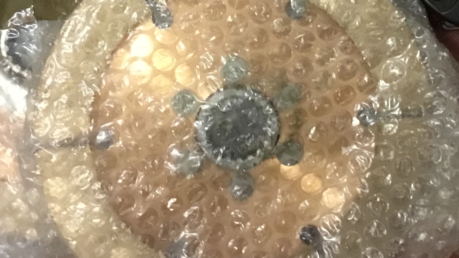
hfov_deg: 25.6
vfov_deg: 14.2
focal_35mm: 83
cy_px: -28
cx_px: 273
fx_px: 1010
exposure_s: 1/17
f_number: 2.4
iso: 250
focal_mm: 3.3
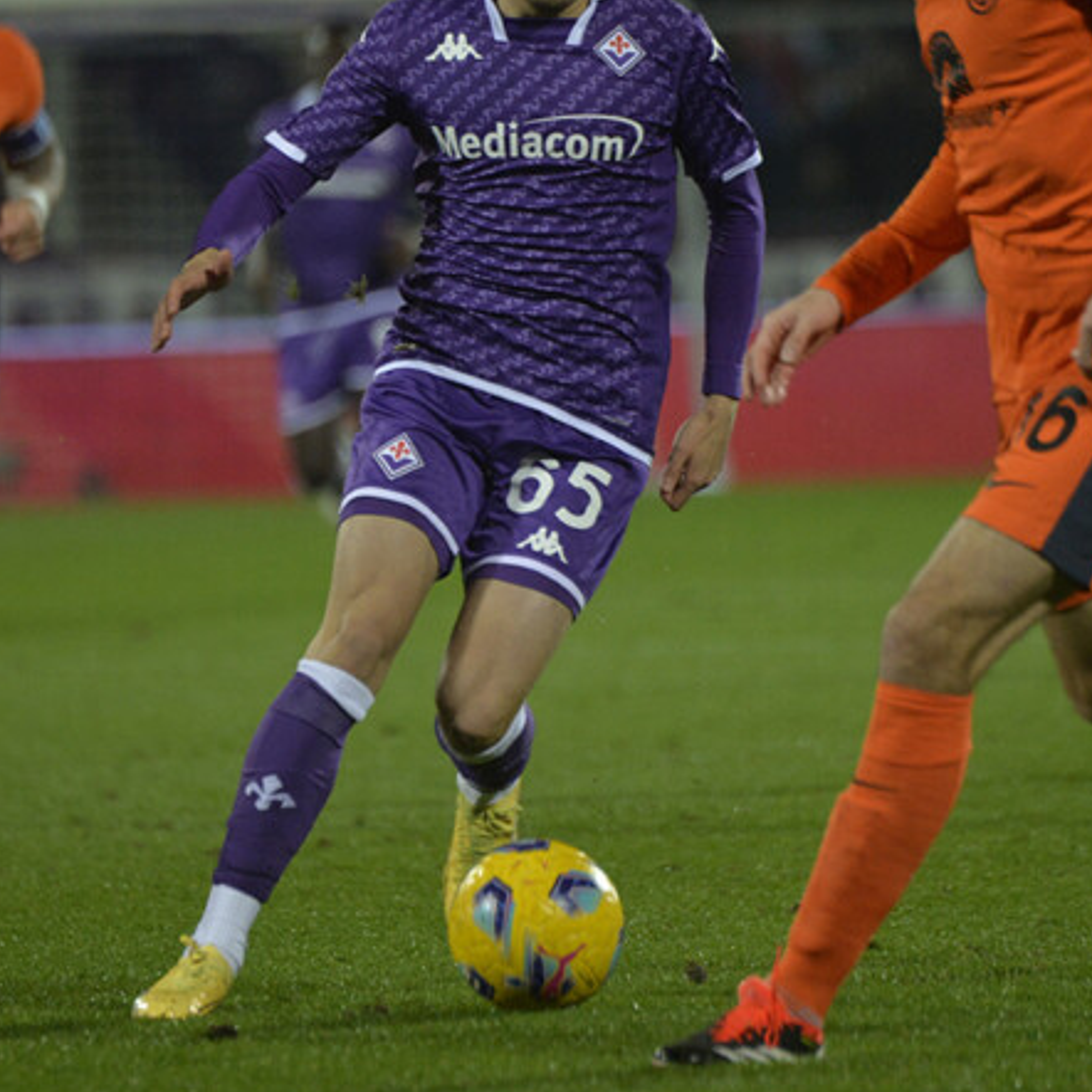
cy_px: 403
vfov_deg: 2.5
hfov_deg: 2.5
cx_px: 578
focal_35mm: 692
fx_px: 24698
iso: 2500
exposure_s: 1/1000
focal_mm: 400
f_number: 5.6
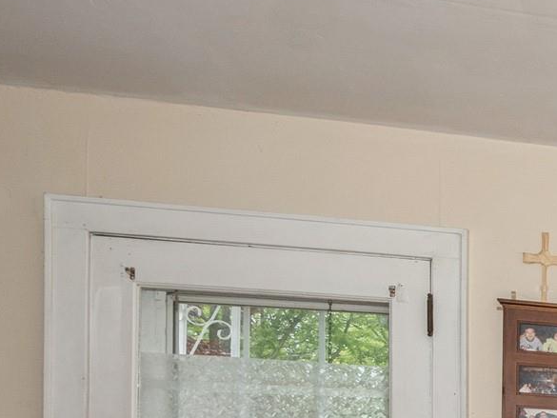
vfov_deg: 20.7
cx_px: 919
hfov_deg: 22.5
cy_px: 579
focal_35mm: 63
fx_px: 1014
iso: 200
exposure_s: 1/80
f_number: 8
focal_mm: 9
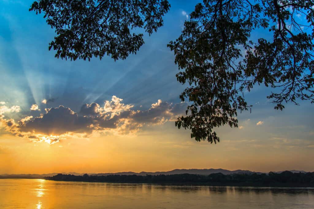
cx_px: 157
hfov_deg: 73.7
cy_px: 104
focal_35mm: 24
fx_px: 209
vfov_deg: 53.2
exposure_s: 1/2500
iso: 100
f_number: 3.5
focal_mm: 24
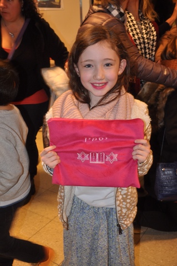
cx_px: 88
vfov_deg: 49.6
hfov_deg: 34.1
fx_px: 288
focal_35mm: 39
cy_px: 133
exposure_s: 1/30
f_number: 4
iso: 800
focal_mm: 26
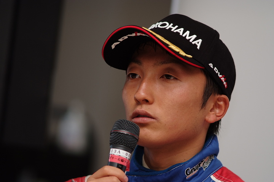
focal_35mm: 270
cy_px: 91
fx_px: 2055
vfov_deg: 5.1
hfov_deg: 7.6
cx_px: 137
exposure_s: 1/250
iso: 200
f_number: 2.8
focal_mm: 180
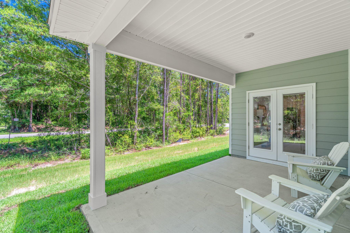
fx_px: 146
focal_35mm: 15
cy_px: 116
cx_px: 175
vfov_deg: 77.3
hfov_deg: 100.4
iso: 100
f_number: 8
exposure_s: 1/6
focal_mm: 10
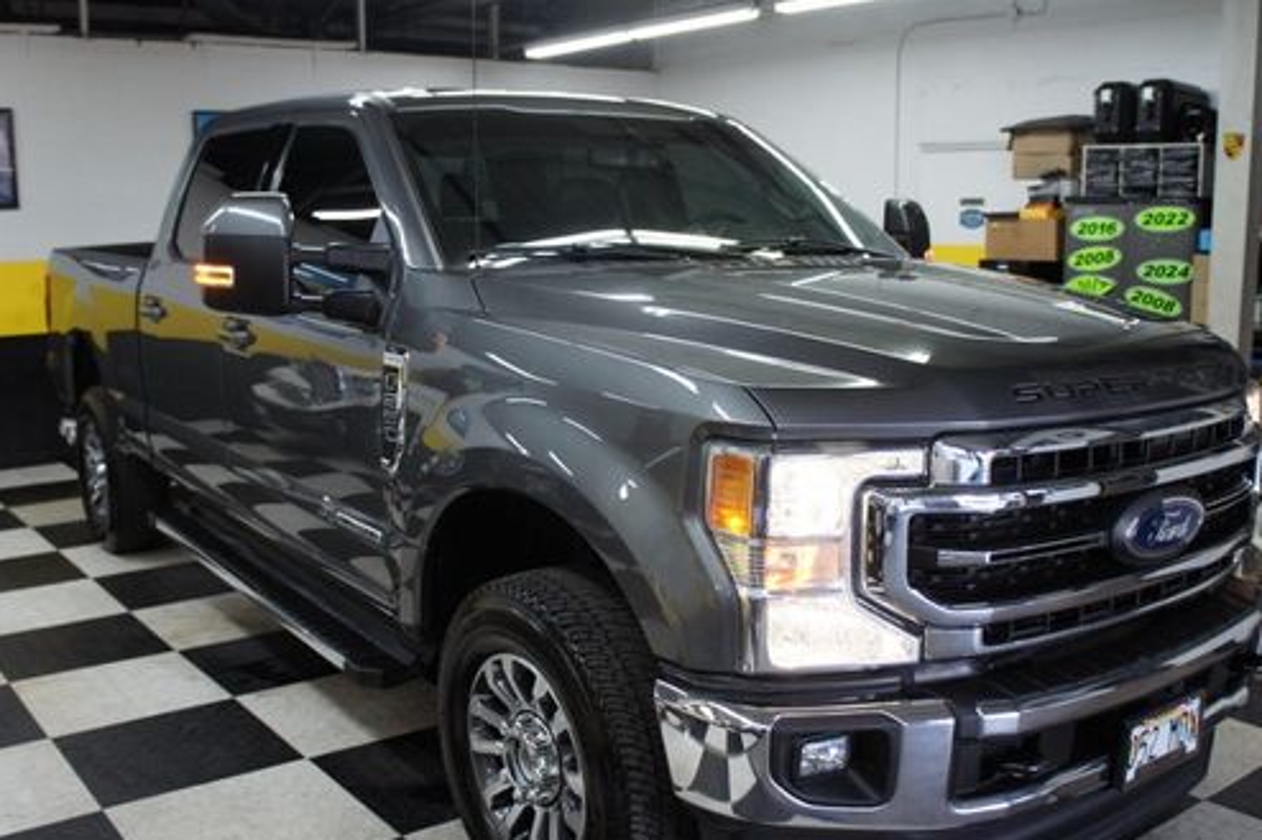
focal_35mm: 35
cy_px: 460
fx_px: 1226
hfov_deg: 54.4
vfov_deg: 37.8
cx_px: 649
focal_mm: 18
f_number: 4
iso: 800
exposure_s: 1/125
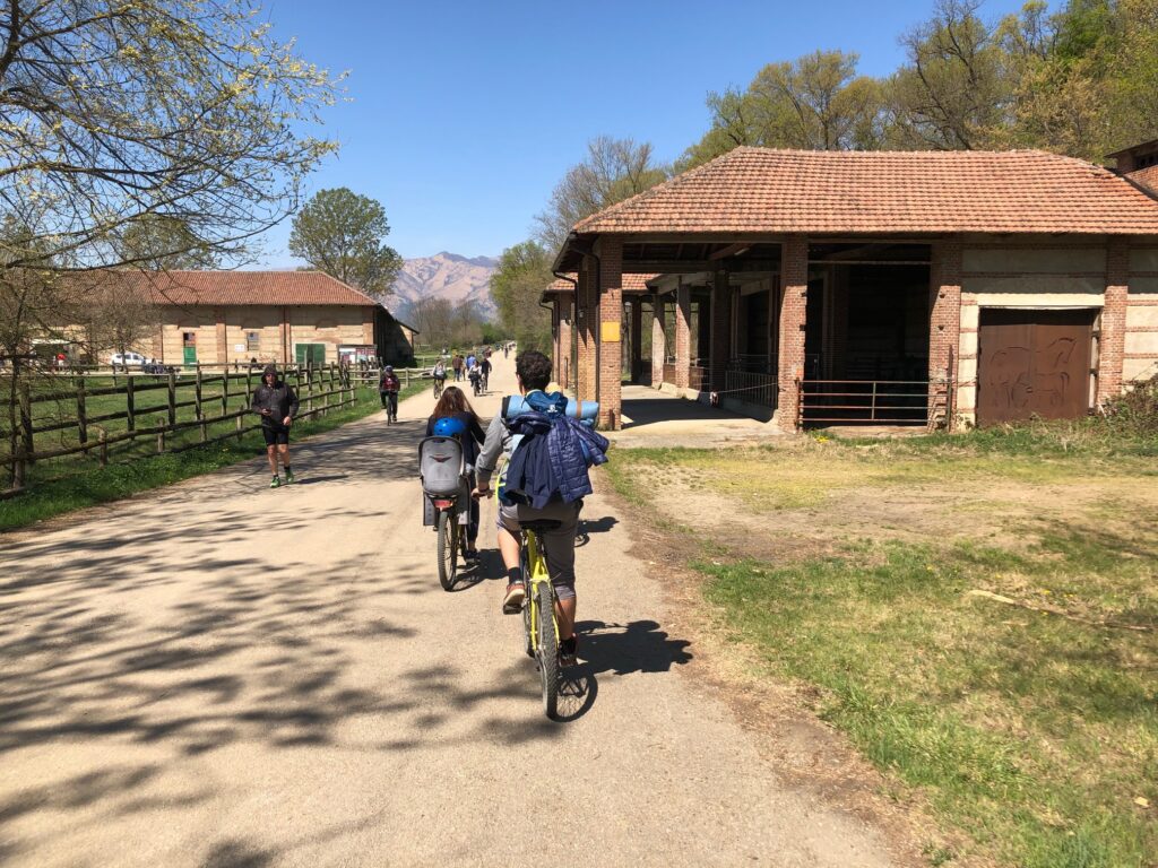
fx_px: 937
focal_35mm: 28
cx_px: 579
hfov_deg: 63.4
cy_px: 434
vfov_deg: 49.7
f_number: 1.8
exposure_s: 1/1715
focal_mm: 3.99
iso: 20
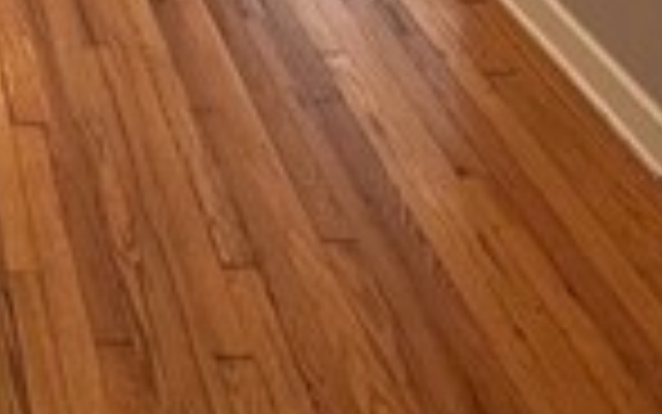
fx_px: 1083
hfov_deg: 27.8
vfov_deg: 14.9
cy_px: -536
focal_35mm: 60
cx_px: -216
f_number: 1.8
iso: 250
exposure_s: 1/120
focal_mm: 1.57
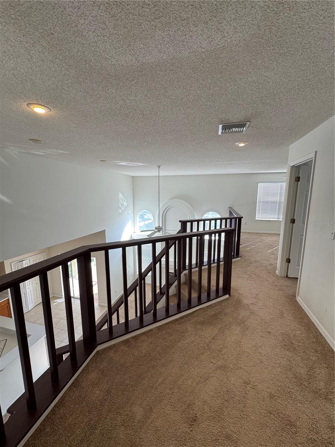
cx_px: 168
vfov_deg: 102.1
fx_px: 181
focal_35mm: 14
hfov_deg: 85.7
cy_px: 224
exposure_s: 1/99
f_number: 2.2
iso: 160
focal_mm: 2.22
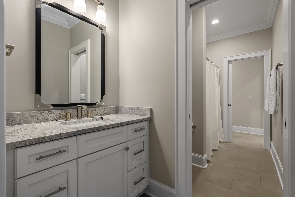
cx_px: 148
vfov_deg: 73.8
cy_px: 98
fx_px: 131
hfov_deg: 96.7
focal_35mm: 16
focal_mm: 16
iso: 250
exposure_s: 1/4
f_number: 8
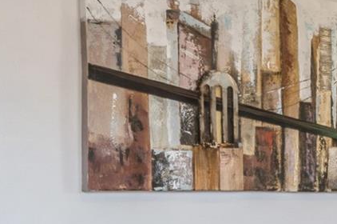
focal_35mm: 104
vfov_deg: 12.8
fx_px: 976
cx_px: 723
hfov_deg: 15.0
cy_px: 260
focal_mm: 21.5
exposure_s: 1/6
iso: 200
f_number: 11
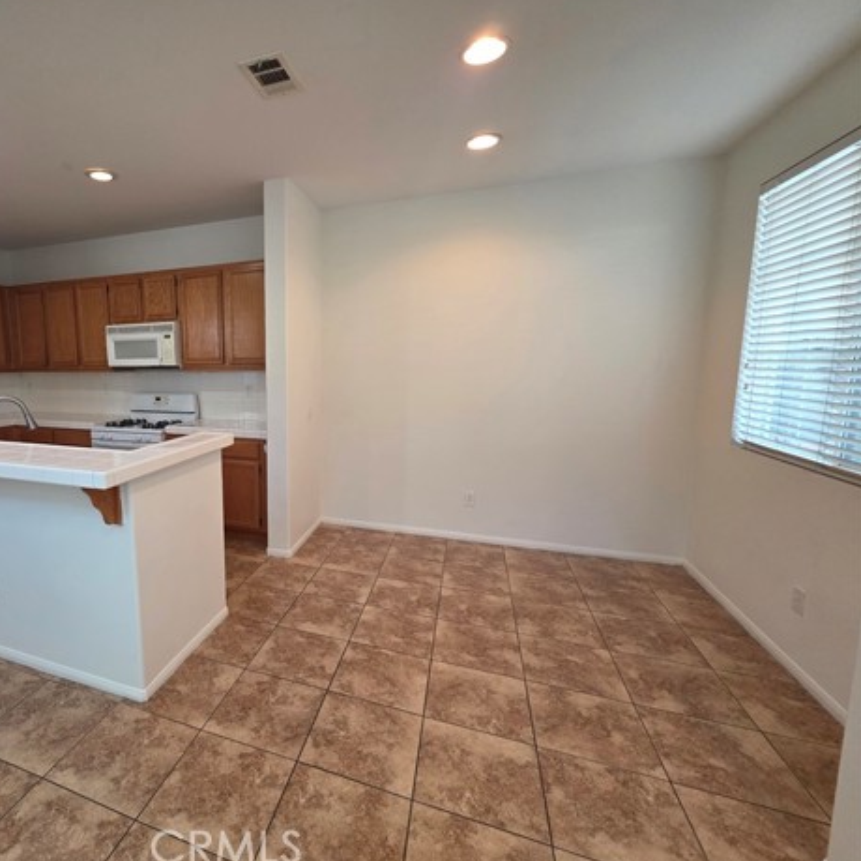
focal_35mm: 16
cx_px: 264
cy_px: 425
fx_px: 450
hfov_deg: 83.4
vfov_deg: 87.4
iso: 320
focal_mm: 2.2
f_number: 1.9
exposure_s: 1/120
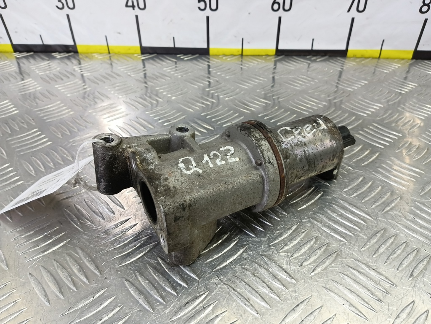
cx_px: 216
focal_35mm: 23
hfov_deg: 73.9
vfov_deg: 58.9
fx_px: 286
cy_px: 162
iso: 153
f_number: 1.6
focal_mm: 4.11
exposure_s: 1/50
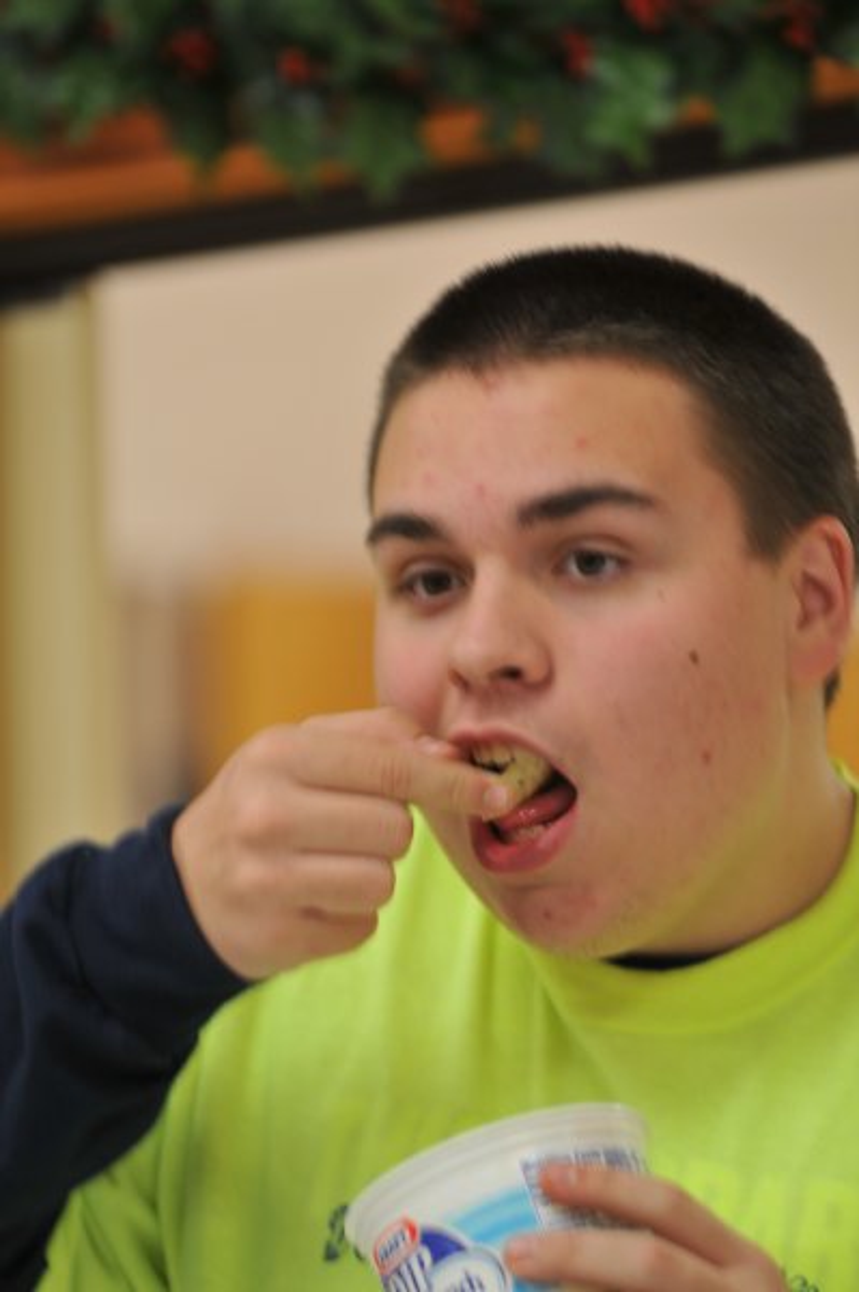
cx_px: 430
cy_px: 646
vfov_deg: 8.6
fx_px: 8604
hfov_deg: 5.7
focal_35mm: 240
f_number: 2.8
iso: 220
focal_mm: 160
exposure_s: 1/60
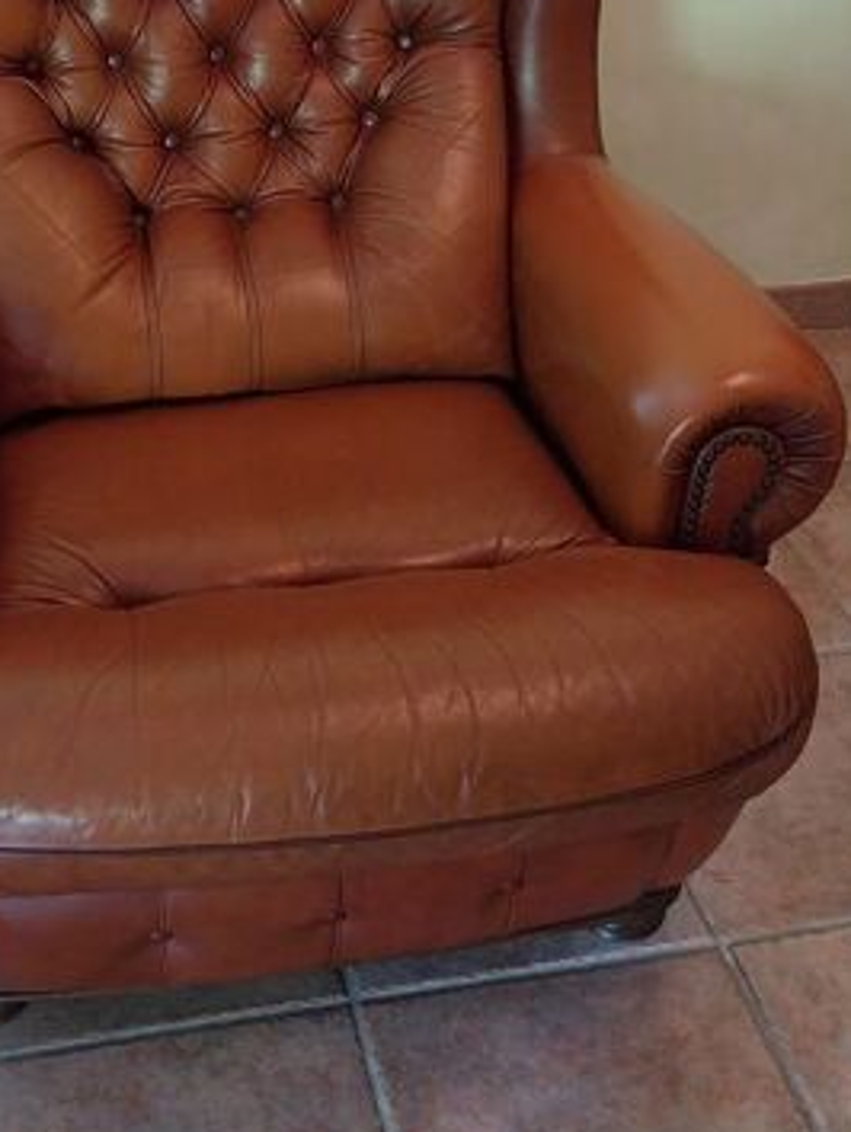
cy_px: 358
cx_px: 227
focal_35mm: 47
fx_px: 1539
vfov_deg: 39.8
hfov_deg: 30.5
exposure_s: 1/25
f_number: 1.8
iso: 640
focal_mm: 4
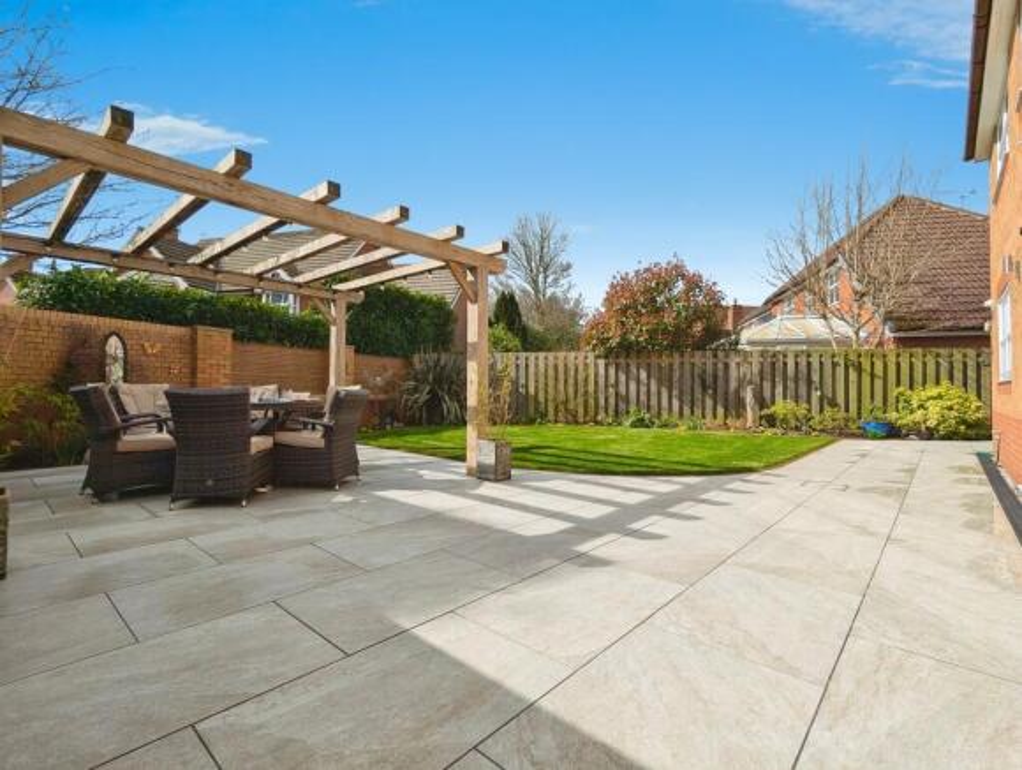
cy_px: 385
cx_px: 511
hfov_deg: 94.4
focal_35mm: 16
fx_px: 473
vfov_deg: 78.3
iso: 52
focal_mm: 2.35
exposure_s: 1/1976
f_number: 2.2
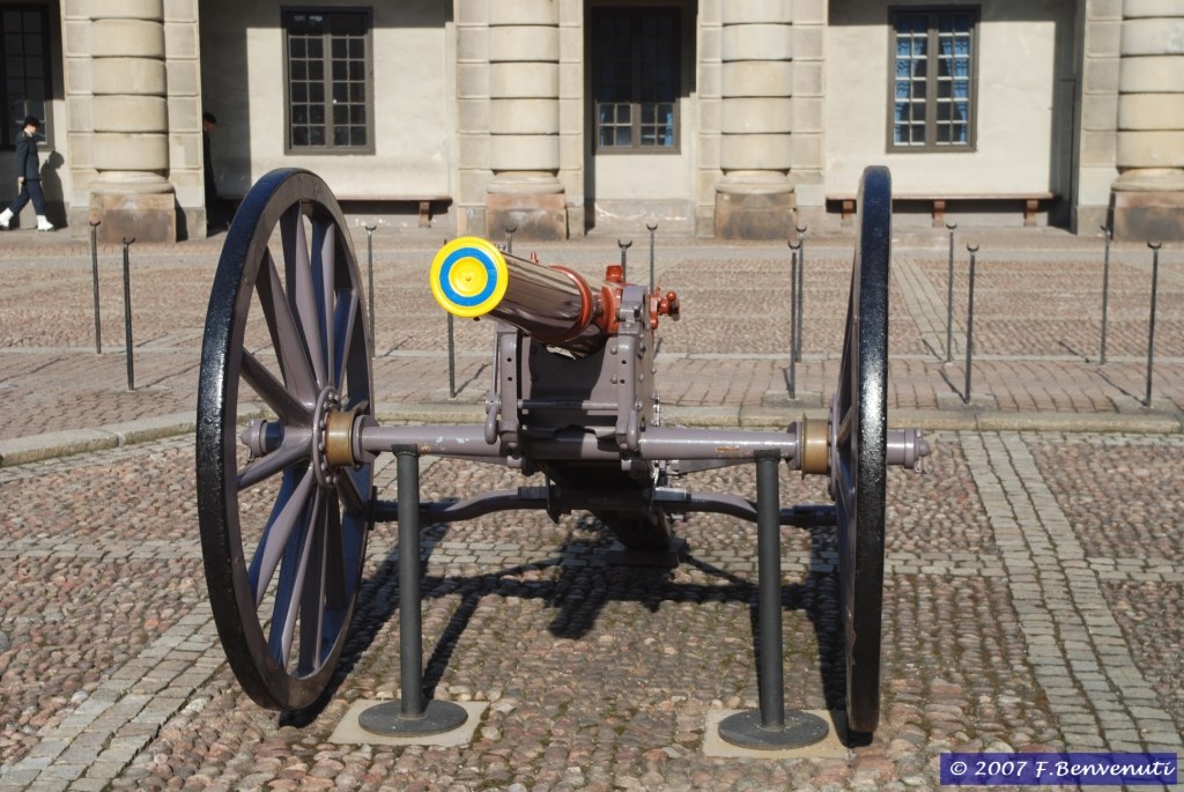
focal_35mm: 60
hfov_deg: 33.4
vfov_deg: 22.7
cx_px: 592
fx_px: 1975
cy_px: 396
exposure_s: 1/200
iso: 100
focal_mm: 40
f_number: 7.1
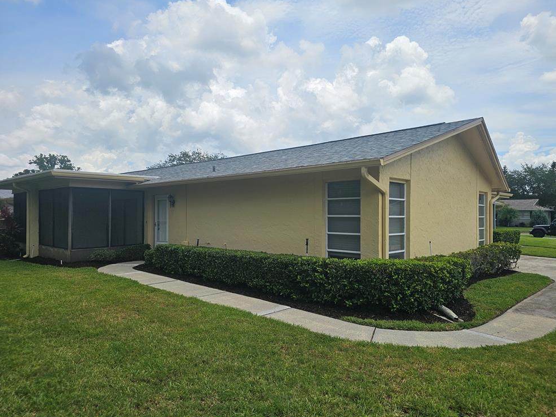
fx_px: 386
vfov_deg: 56.8
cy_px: 207
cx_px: 280
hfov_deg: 71.6
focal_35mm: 24
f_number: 1.7
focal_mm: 6.3
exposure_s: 1/1208
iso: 10
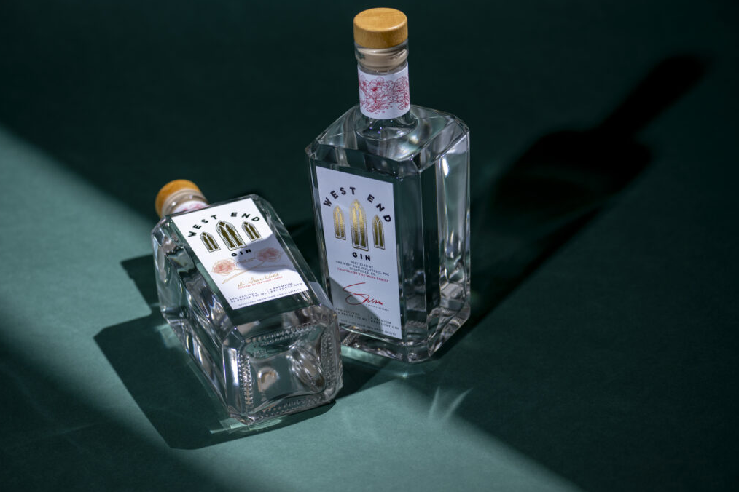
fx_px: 2176
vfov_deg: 12.9
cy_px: 247
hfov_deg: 19.3
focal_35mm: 106
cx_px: 368
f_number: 8
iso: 125
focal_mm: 105
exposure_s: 1/125
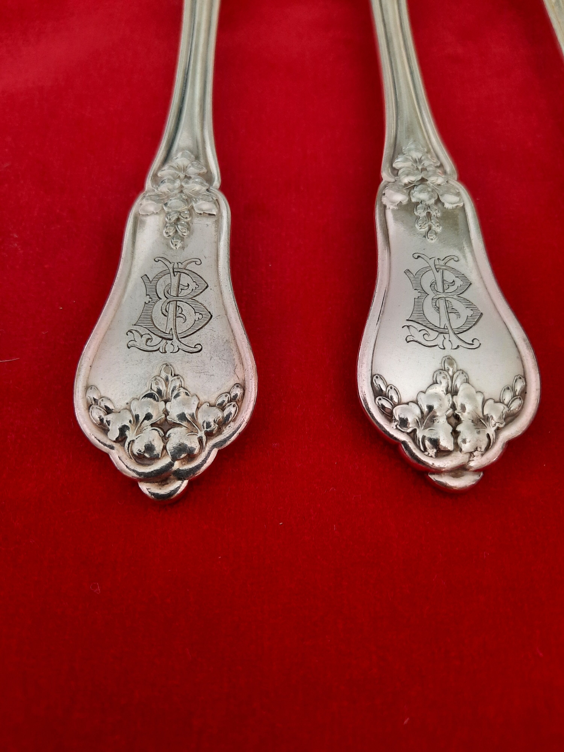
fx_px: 543
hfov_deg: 54.9
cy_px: 376
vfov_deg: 69.4
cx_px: 282
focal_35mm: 25
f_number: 2
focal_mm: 4.6
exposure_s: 1/33
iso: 250
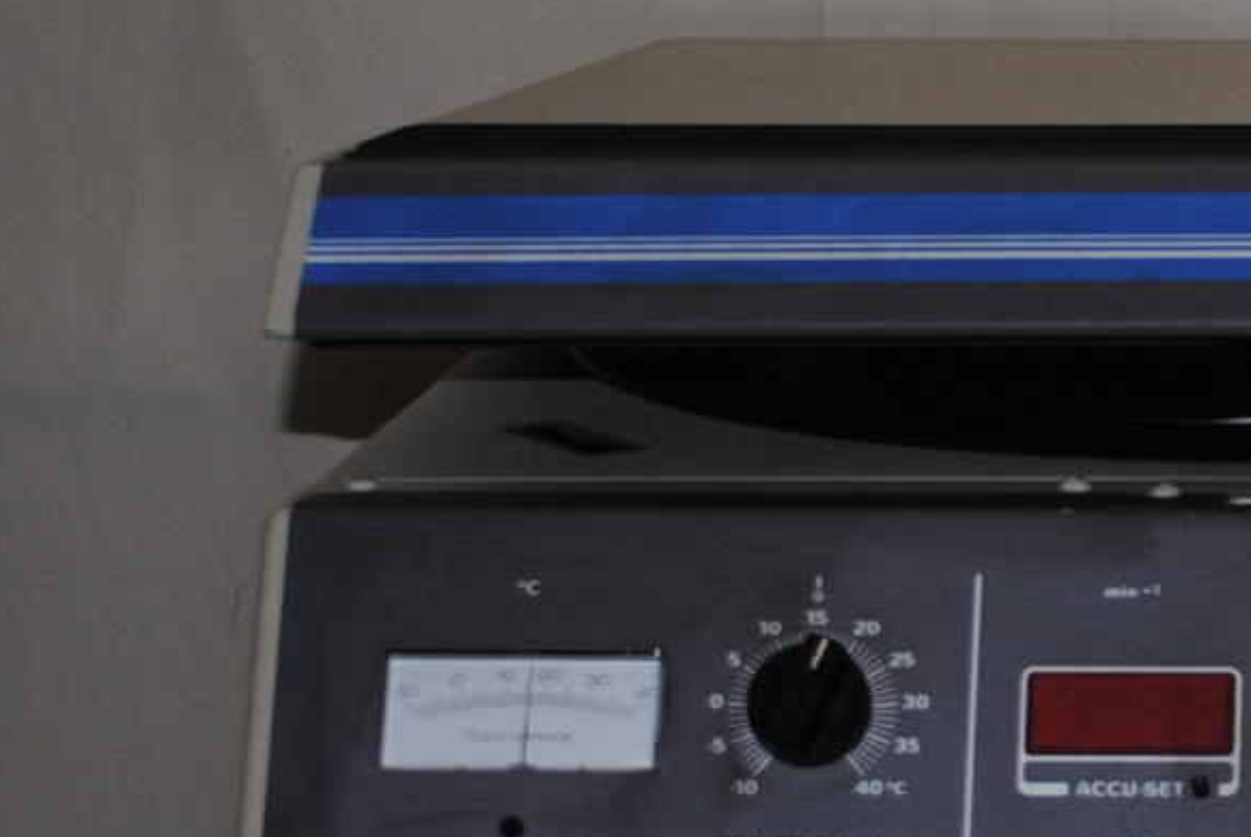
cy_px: 398
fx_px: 5567
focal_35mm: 160
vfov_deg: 8.6
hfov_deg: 12.4
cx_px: 1660
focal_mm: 32
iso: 200
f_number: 4.8
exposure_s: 1/60
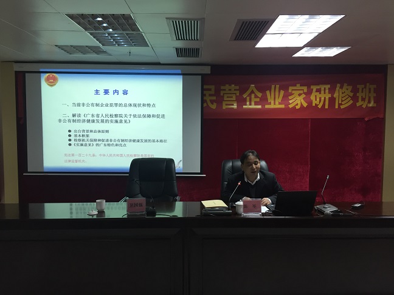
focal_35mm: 29
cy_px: 148
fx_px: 330
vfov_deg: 48.2
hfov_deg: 61.7
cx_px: 197
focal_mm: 4.15
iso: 100
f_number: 2.2
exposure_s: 1/33
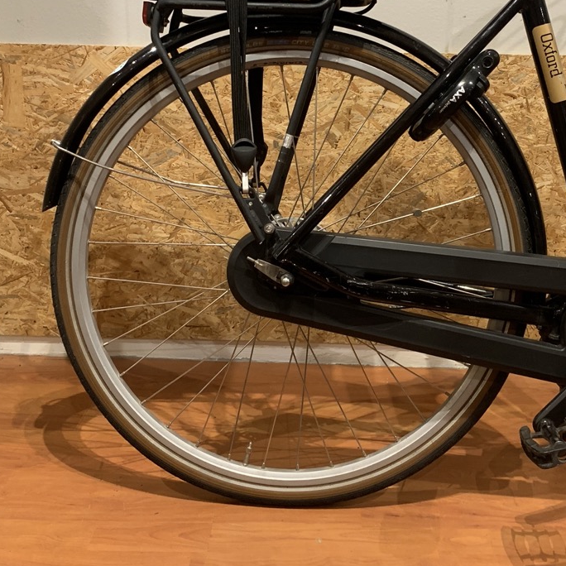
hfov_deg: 39.1
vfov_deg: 39.0
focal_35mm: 43
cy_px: 219
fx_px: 795
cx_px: 309
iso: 250
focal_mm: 4.25
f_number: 1.8
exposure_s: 1/50
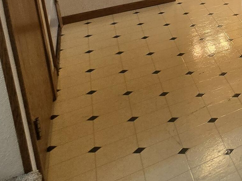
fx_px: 357
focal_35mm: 51
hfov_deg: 20.2
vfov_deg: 23.3
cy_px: -85
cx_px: 471
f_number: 2.2
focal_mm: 2.2
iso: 50
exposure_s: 1/60
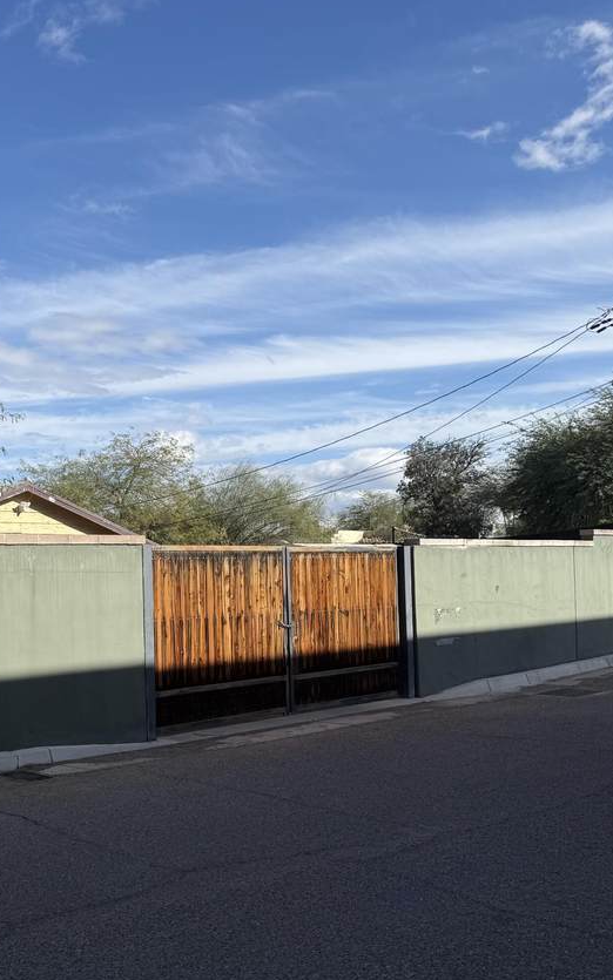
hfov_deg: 31.4
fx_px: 1042
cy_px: 534
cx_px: 76
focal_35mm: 39
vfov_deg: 50.3
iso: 80
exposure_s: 1/4673
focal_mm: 6.76
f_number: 1.78
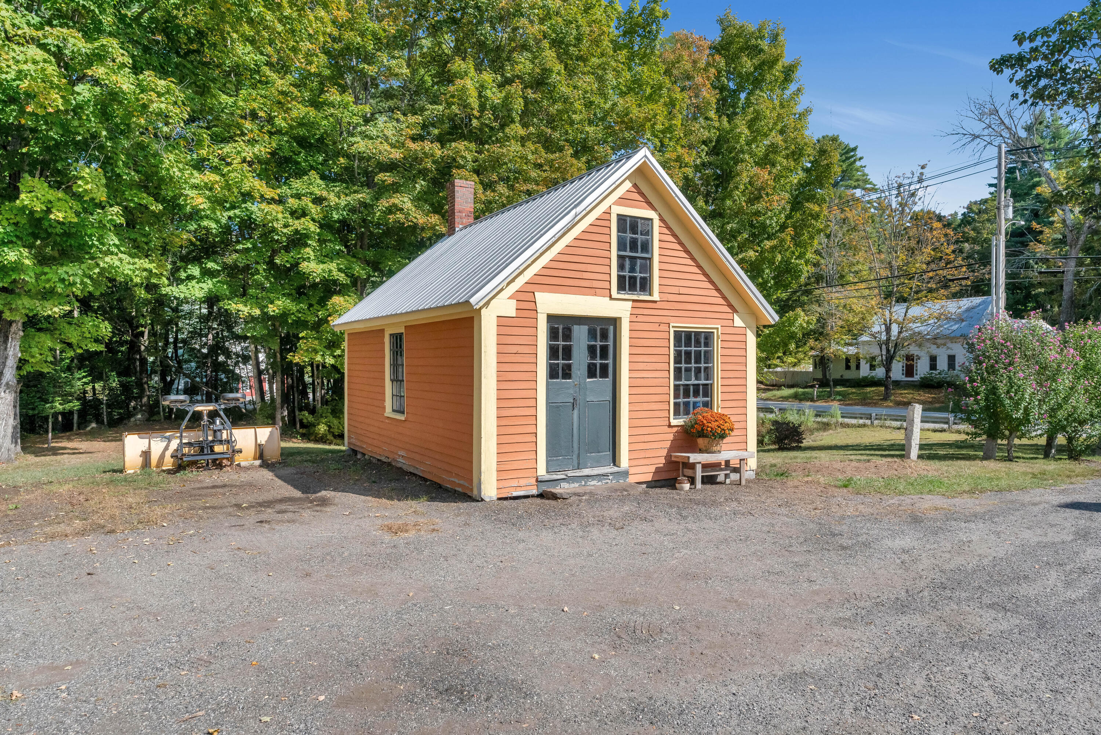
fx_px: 673
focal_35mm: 22
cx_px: 550
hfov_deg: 78.6
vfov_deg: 57.2
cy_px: 368
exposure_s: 1/4000
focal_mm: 22
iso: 800
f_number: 8
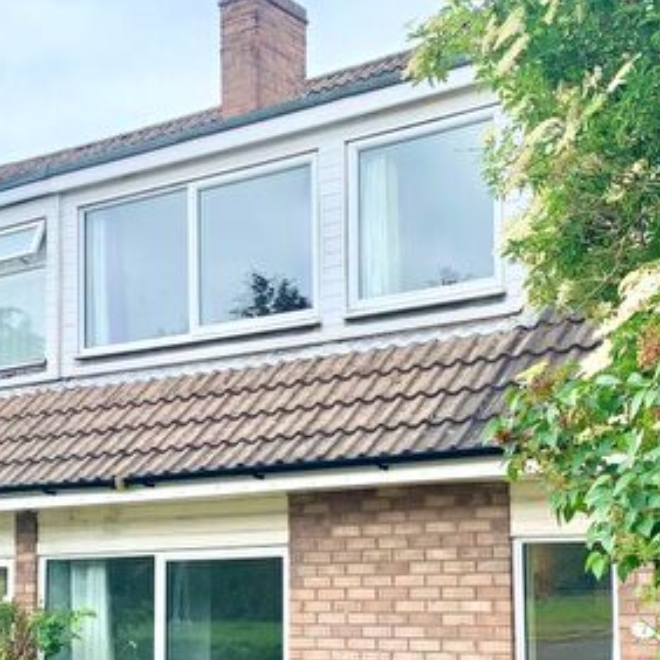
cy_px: 497
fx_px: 1230
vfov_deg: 29.6
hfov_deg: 30.0
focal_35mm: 57
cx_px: 337
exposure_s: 1/1190
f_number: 1.8
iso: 25
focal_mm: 4.25
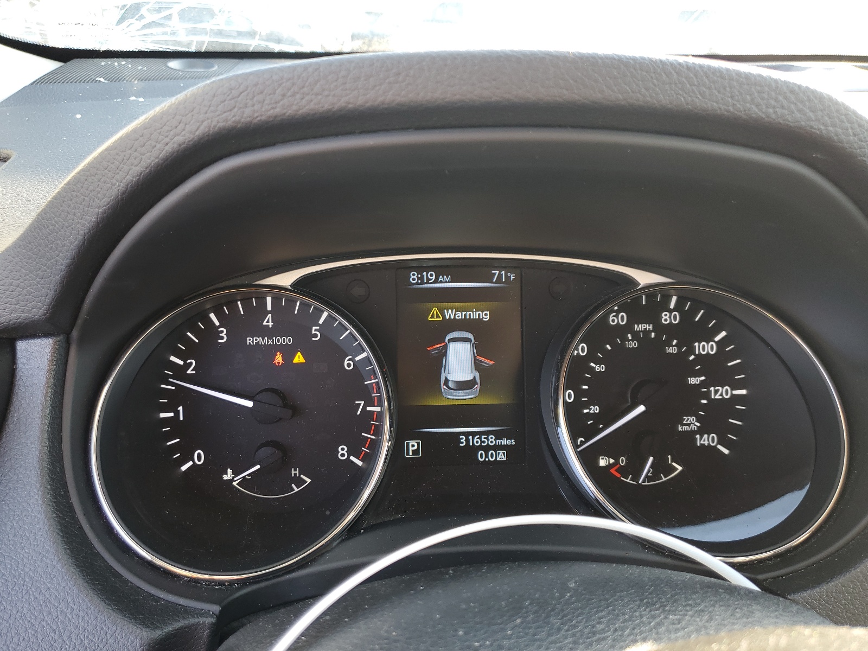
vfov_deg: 53.1
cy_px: 326
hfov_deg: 67.3
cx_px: 434
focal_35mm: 26
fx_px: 652
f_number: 1.5
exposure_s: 1/60.2
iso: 52
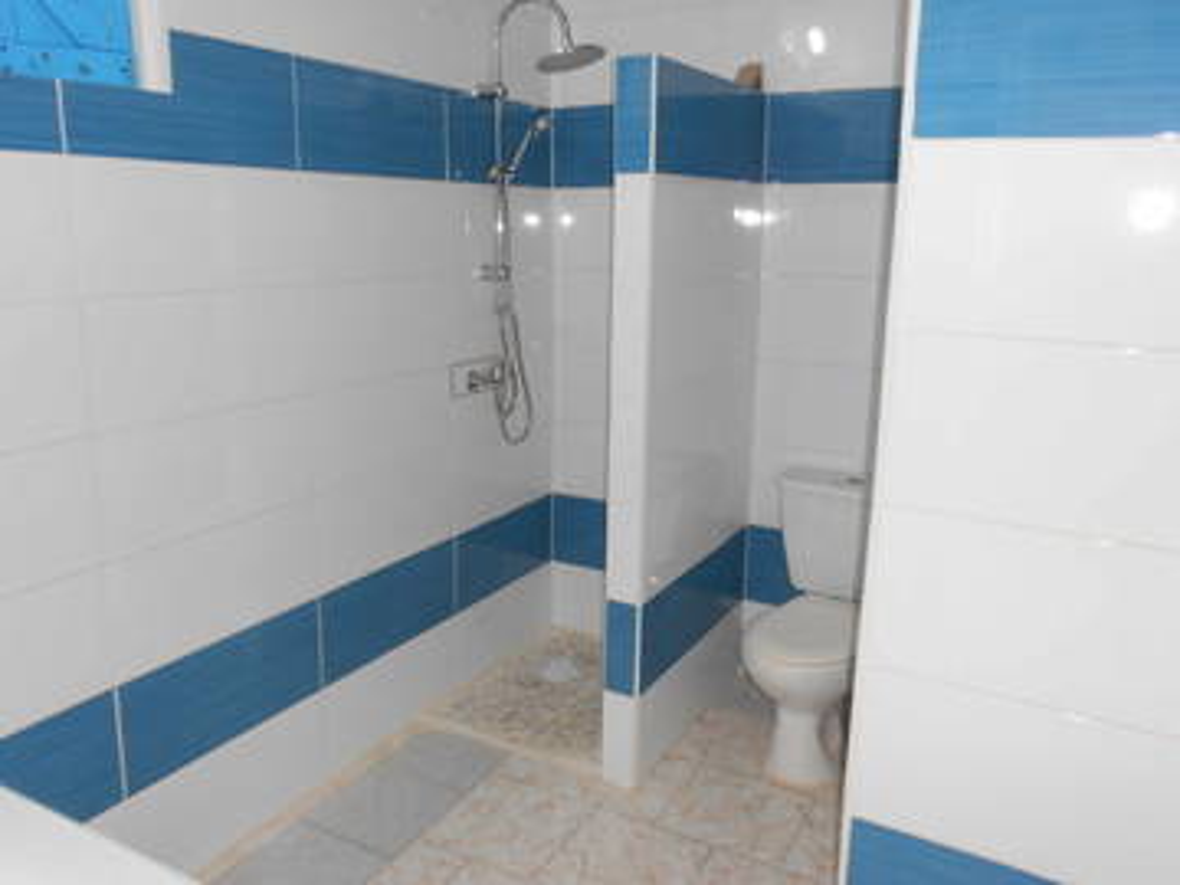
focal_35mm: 29
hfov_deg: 61.7
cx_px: 590
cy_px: 442
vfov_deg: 48.2
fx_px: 989
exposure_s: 1/25
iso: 200
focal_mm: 5.1
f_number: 3.4
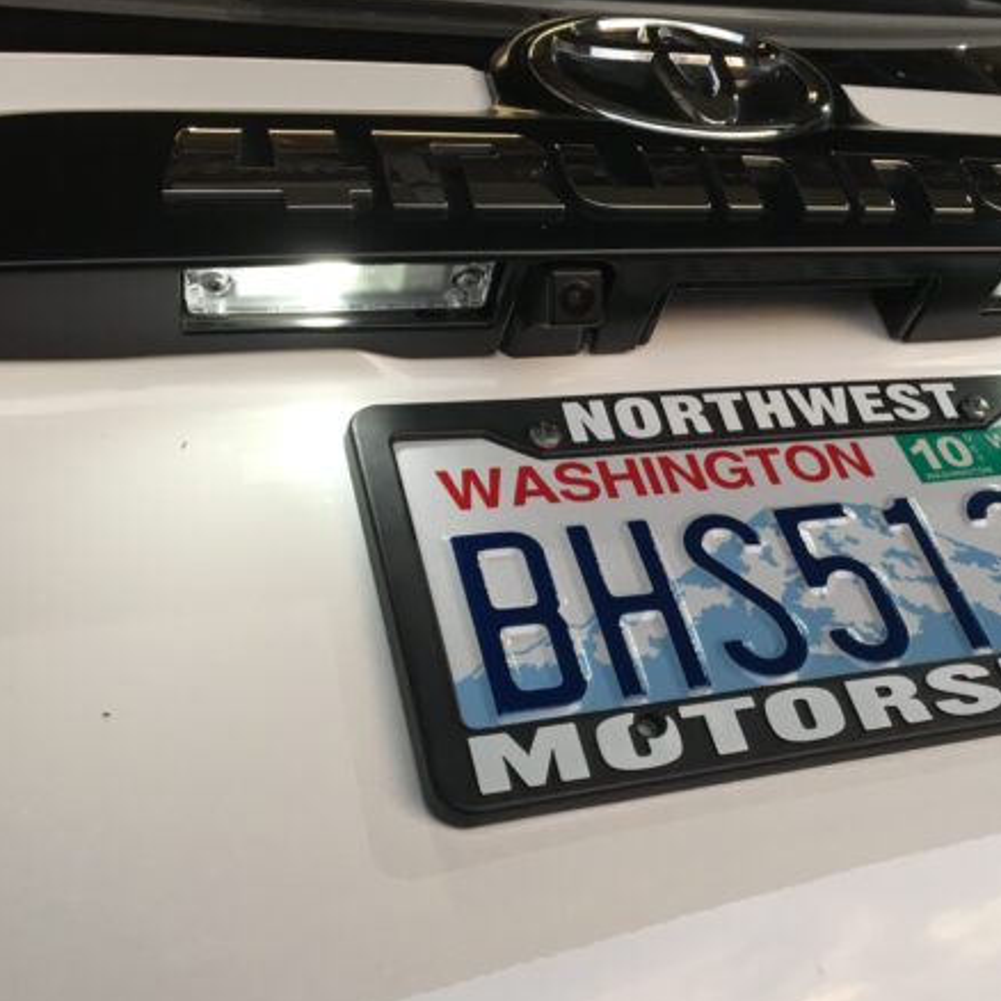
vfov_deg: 40.9
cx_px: 718
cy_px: 518
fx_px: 1341
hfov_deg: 40.1
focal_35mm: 41
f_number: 2.2
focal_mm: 4.15
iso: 25
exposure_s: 1/40
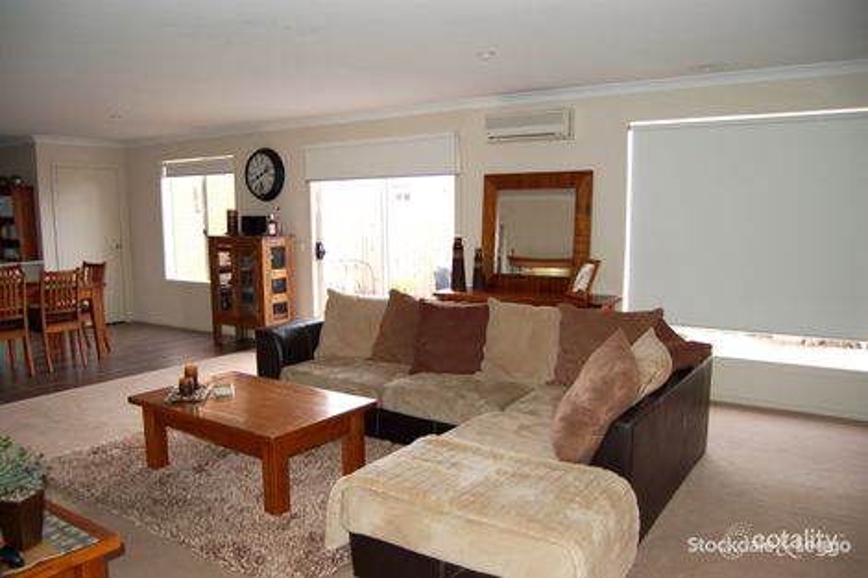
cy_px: 289
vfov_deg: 47.9
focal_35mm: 27
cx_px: 434
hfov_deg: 67.4
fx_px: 651
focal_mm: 18
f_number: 3.5
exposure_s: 1/60
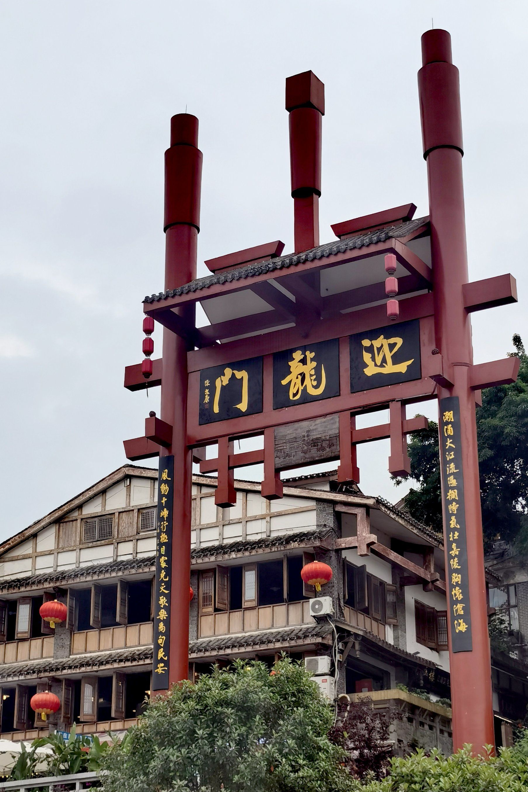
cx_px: 290
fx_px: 1496
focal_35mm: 68
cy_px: 397
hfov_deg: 20.0
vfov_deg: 29.7
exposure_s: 1/2500
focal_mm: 5.54
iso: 50
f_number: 1.8
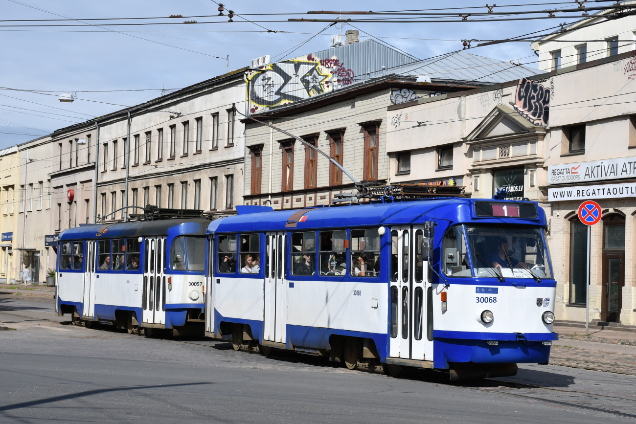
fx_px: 1325
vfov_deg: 18.2
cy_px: 212
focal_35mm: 75
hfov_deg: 27.0
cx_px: 318
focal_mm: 50
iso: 200
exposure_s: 1/833
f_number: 8
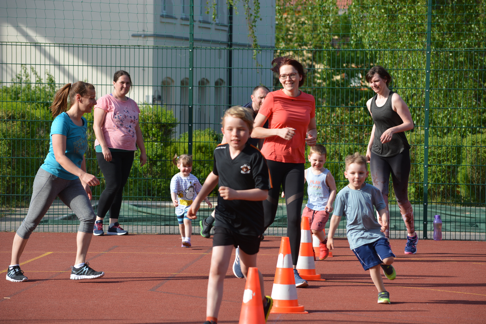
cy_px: 162
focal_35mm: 174
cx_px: 243
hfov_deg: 11.8
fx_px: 2349
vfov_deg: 7.9
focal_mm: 116
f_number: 5.6
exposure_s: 1/500
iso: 200
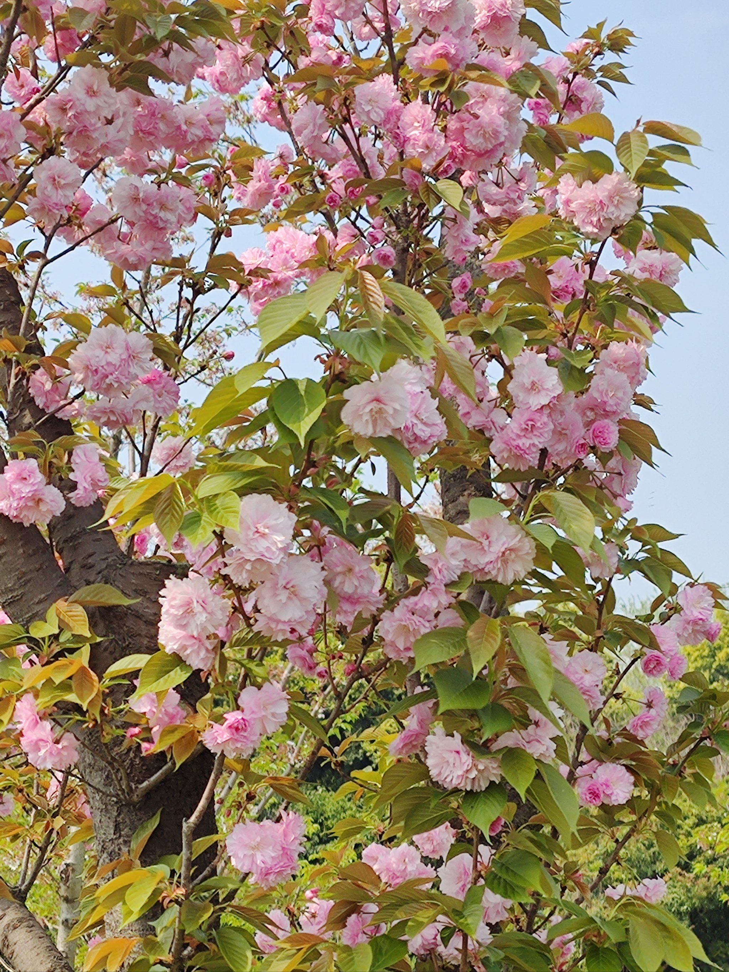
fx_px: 702
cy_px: 486
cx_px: 364
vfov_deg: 69.4
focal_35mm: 25
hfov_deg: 54.9
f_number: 1.79
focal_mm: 4.71
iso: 50
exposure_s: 1/1000
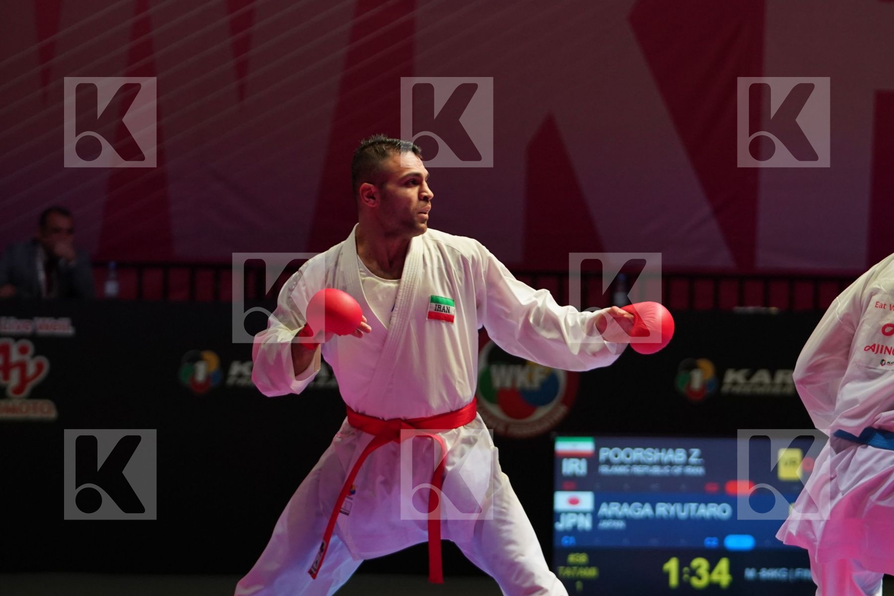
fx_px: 4023
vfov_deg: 8.5
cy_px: 298
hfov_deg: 12.7
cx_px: 447
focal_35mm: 162
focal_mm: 108
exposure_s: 1/1000
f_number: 2.8
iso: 2000
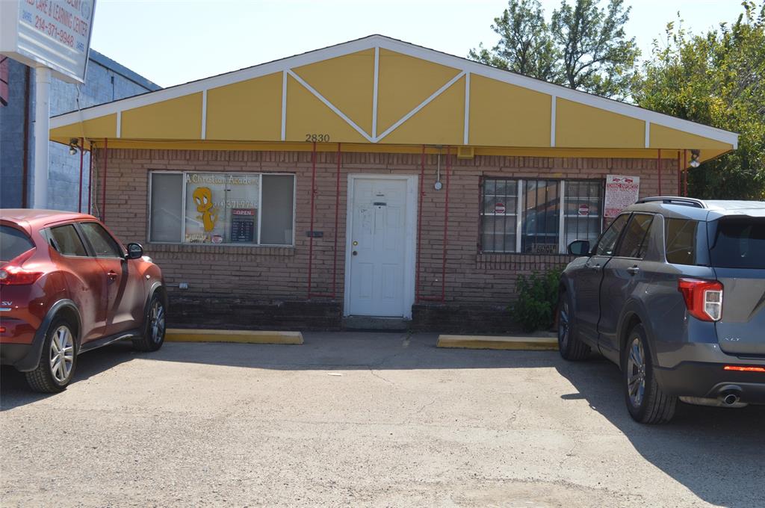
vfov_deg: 30.8
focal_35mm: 44
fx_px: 923
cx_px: 382
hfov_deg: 45.0
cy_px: 254
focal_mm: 29
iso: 100
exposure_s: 1/200
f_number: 8
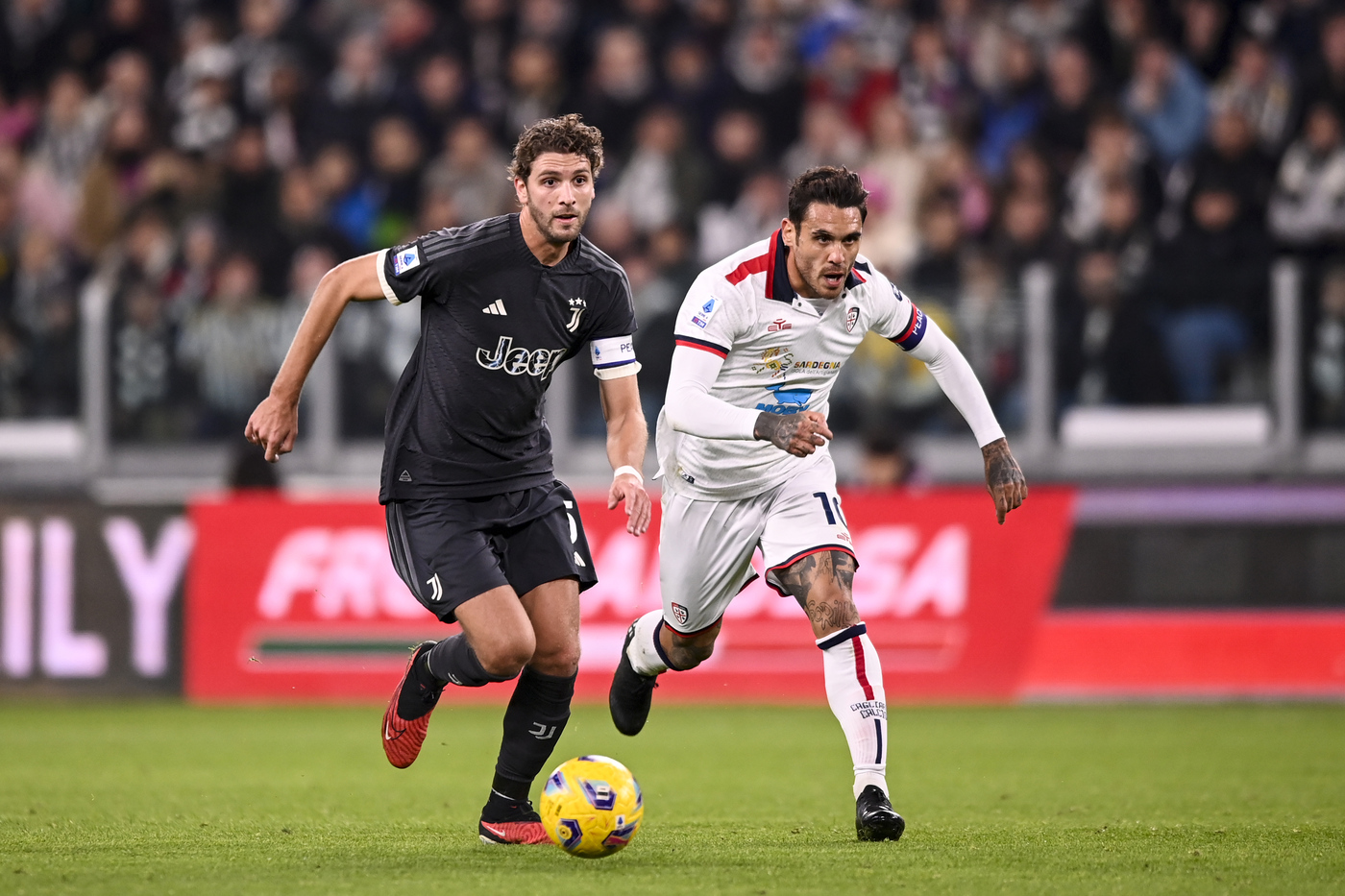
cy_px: 448
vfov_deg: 3.4
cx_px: 672
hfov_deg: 5.2
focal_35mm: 400
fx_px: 14942
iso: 2000
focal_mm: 400
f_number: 2.8
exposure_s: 1/1250
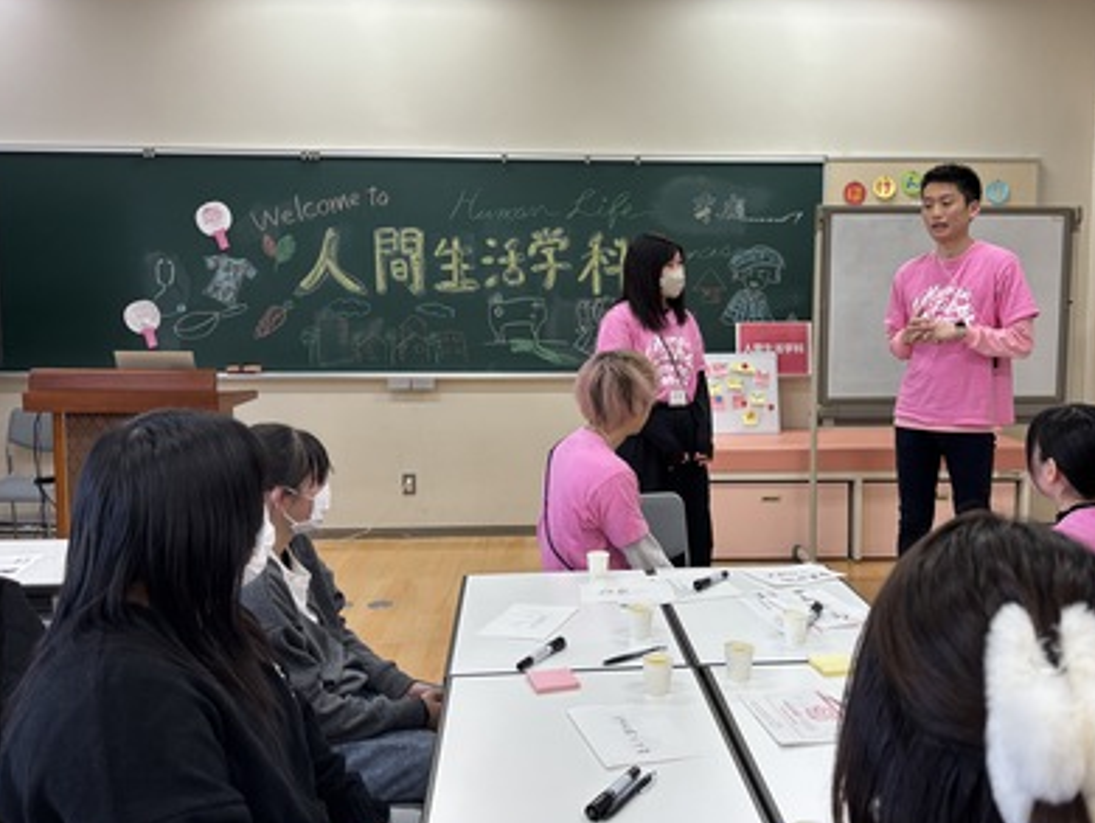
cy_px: 374
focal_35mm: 32
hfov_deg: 56.5
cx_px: 643
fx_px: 1013
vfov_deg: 44.2
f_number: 1.6
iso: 80
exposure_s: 1/120
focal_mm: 5.96
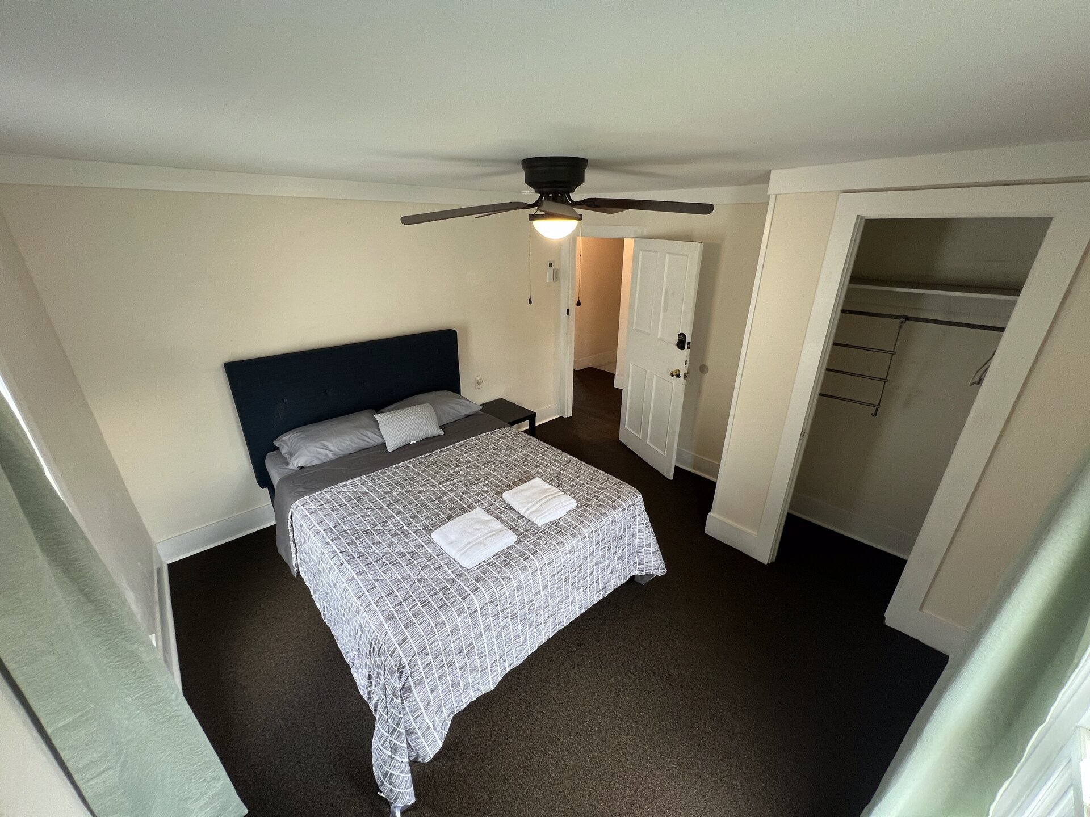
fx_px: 409
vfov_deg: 89.9
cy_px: 408
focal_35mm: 13
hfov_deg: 106.2
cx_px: 545
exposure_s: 1/60
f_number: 1.8
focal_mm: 1.57
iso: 125
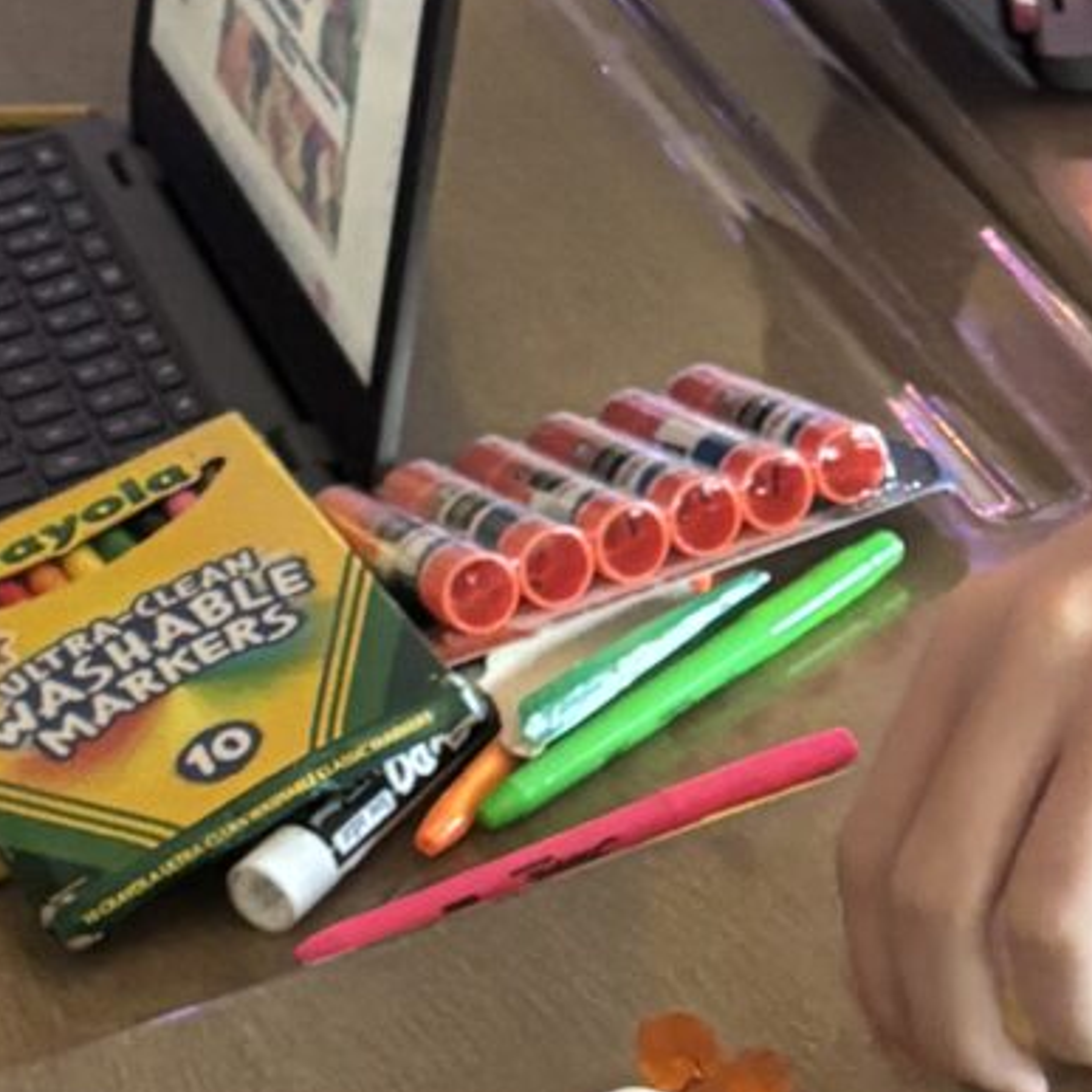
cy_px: 1134
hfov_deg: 11.4
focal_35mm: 152
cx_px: 1061
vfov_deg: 11.4
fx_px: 5425
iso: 640
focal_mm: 5.96
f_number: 1.6
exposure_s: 1/34
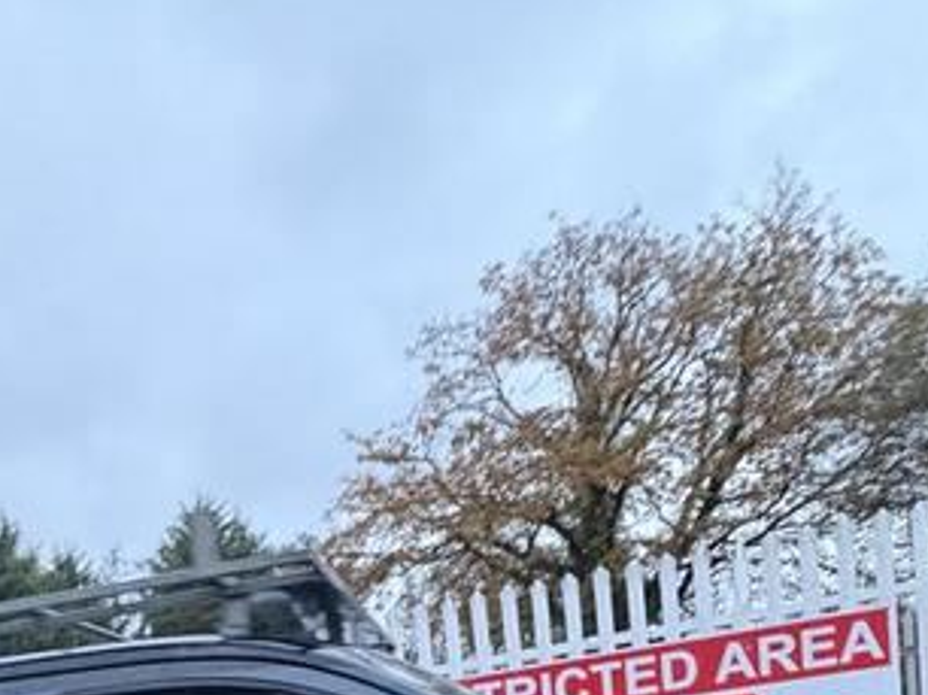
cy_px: 938
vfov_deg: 28.0
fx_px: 1098
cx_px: 161
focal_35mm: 41
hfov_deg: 43.3
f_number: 2.2
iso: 1000
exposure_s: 1/43
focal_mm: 2.22
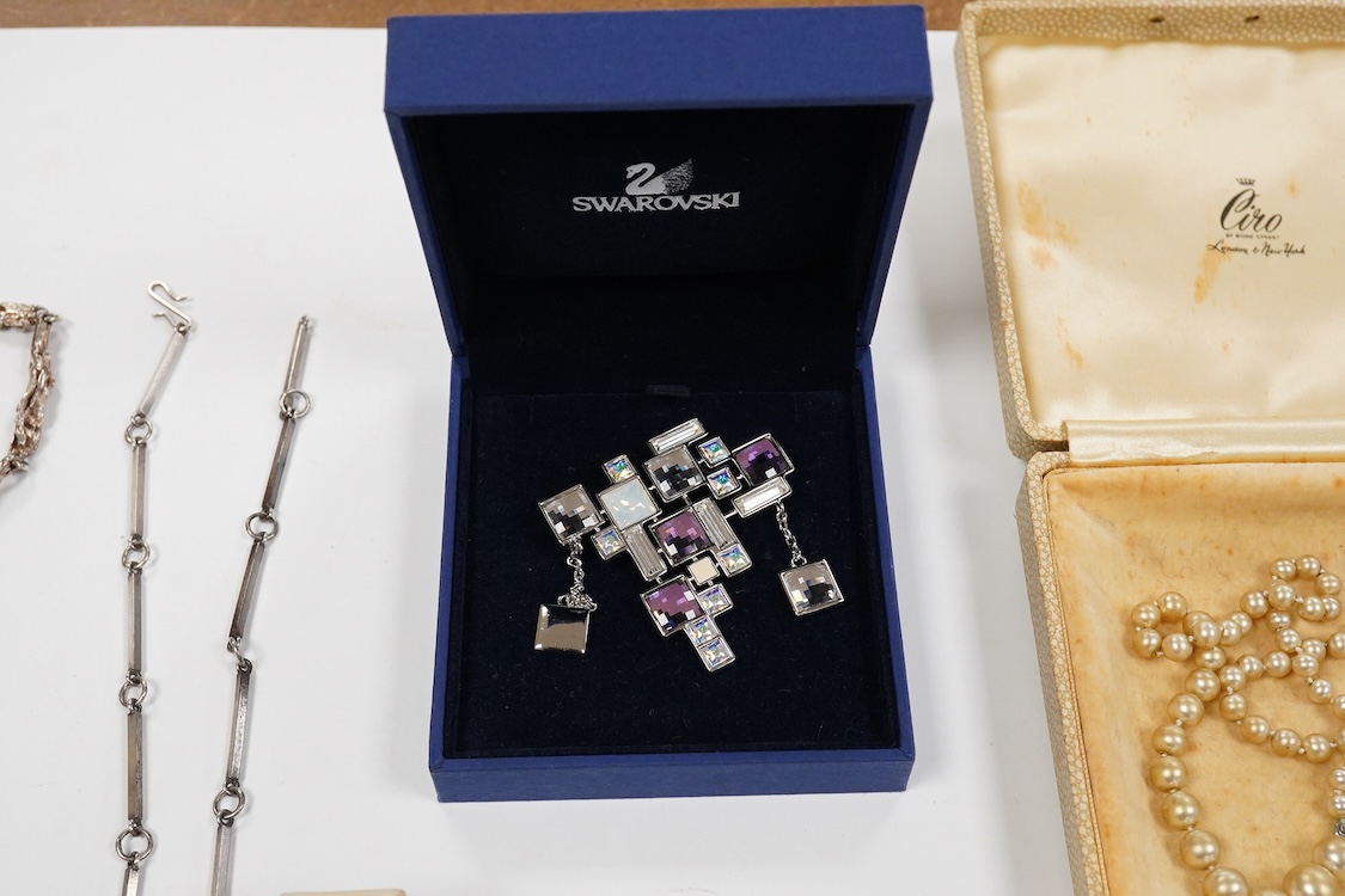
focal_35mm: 45
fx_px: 1681
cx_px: 672
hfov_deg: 43.6
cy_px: 448
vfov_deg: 29.9
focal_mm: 30
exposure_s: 1/160
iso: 2500
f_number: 13
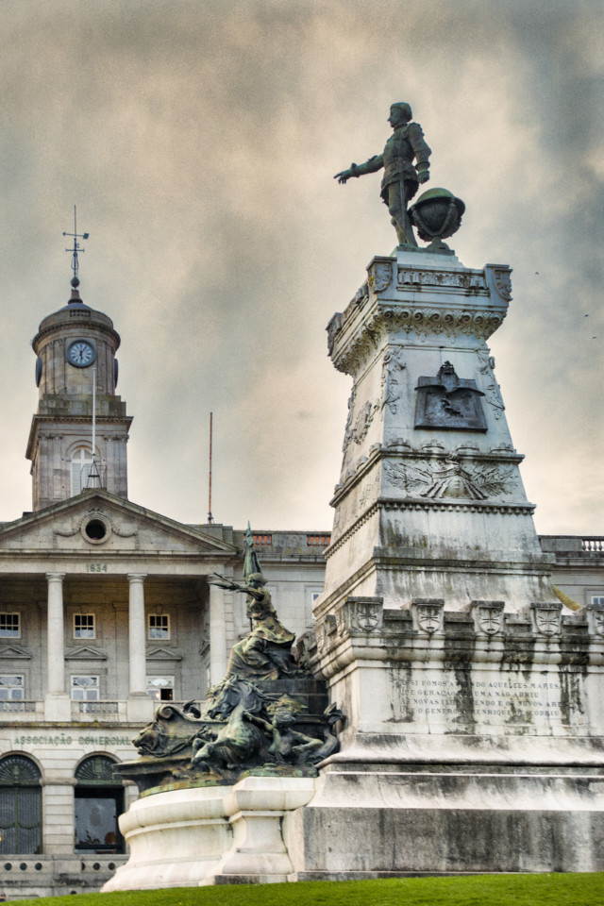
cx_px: 302
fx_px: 1434
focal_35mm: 57
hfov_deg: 23.8
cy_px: 453
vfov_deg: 35.1
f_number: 4.5
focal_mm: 21.46
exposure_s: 1/50
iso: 200
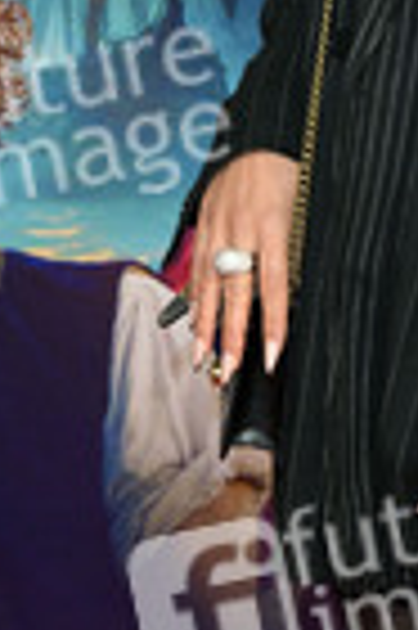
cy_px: -90
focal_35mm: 177
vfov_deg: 11.4
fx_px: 3090
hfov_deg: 7.7
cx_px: 490
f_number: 8
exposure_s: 1/250
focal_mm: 62
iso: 1600
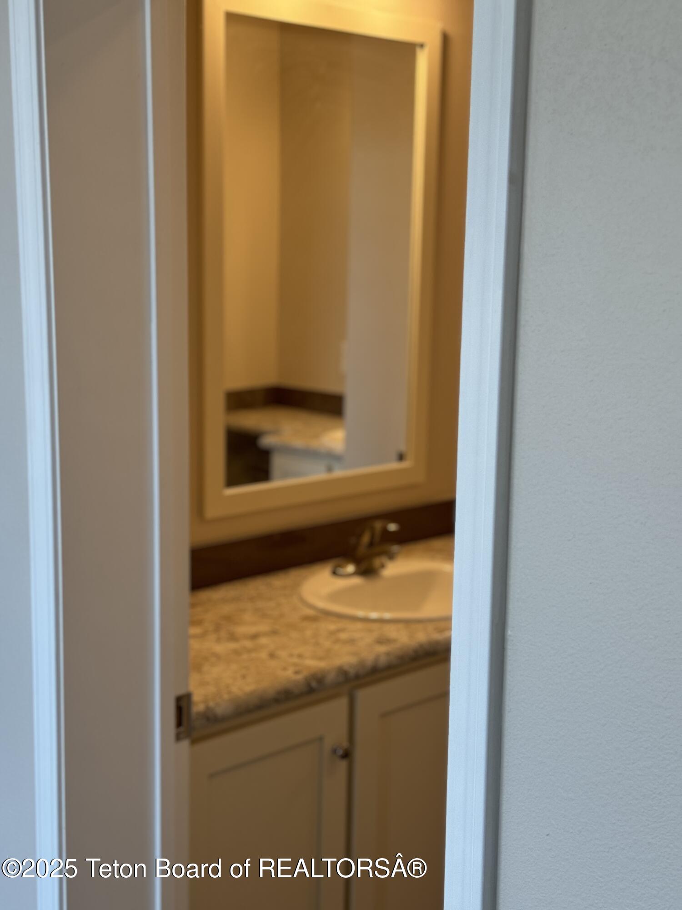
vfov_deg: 39.7
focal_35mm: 48
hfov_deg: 30.3
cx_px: 341
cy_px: 455
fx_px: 1261
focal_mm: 6.76
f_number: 1.78
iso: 80
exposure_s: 1/120
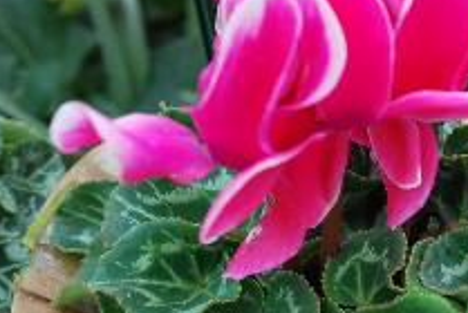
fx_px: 1718
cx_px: 369
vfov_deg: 10.4
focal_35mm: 132
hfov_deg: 15.4
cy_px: 275
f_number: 8
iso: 100
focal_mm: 46
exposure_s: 1/60
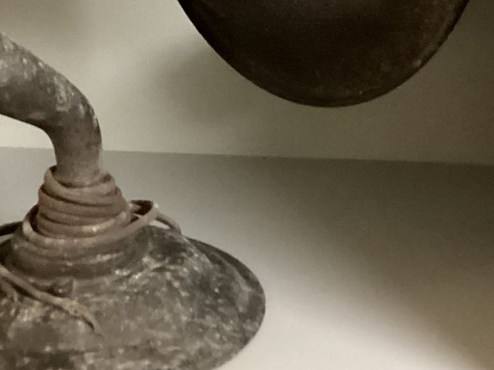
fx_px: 1156
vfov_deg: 17.6
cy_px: -29
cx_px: 238
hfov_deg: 24.1
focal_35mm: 81
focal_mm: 3.3
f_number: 2.4
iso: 640
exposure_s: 1/20
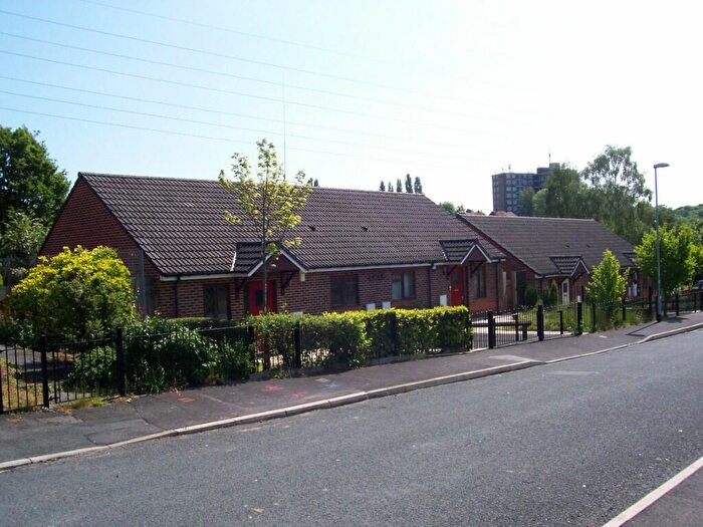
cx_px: 352
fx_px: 690
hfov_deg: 54.0
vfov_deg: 41.8
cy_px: 264
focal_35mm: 34
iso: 80
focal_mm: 5.6
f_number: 5.1
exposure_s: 1/410
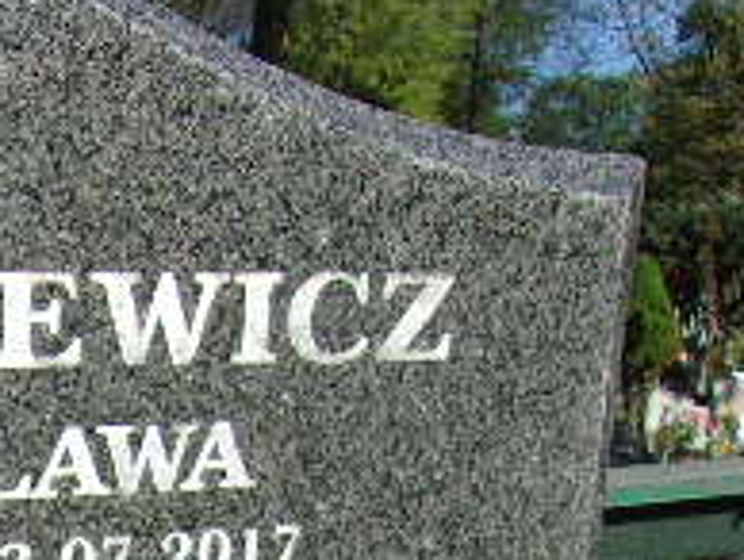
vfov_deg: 15.3
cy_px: 852
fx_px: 1915
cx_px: -322
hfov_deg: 19.6
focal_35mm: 89
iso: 80
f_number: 10.4
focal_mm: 4.9
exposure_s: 1/110
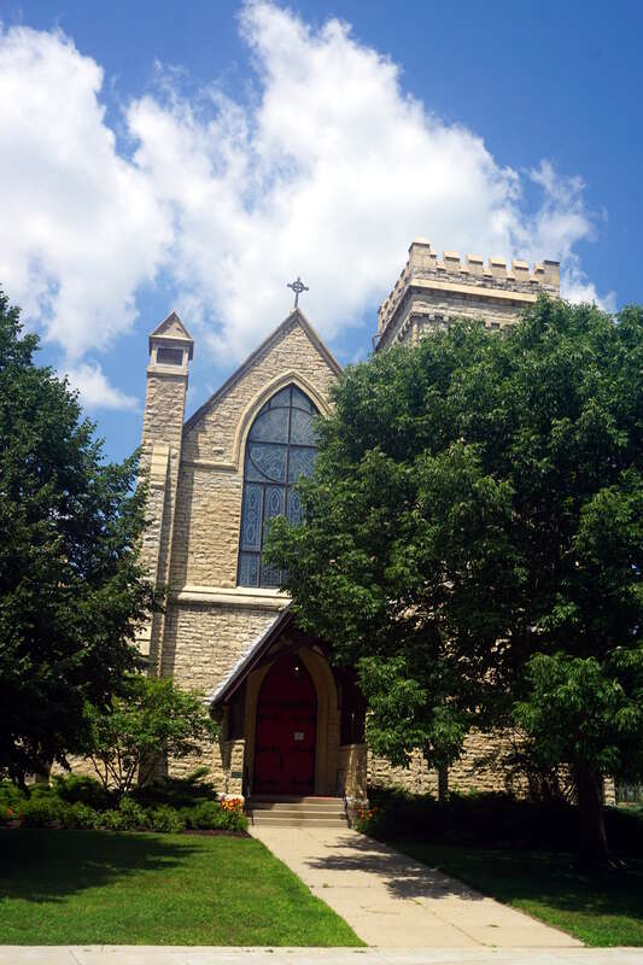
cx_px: 322
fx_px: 925
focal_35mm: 34
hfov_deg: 38.3
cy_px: 482
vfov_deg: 55.1
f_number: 11
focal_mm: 23
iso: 100
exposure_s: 1/160
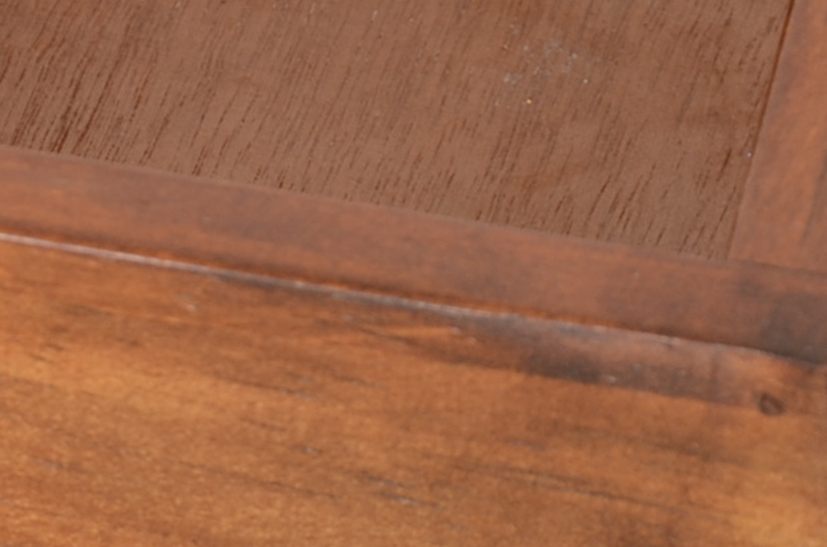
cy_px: 757
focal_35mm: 625
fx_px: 14324
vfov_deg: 2.2
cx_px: 97
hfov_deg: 3.3
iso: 160
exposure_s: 1/200
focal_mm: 105
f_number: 11
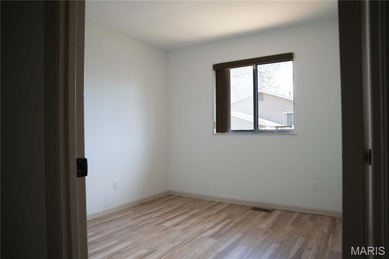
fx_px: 259
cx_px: 194
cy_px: 130
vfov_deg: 53.1
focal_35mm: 24
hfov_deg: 73.8
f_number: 9
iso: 200
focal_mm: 24
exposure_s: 1/30
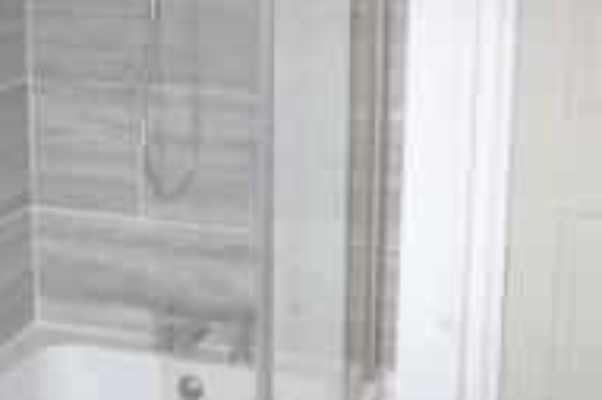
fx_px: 1203
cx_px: 273
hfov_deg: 28.1
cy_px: 128
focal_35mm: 72
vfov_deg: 18.8
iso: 900
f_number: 3.5
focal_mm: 14
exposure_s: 1/60
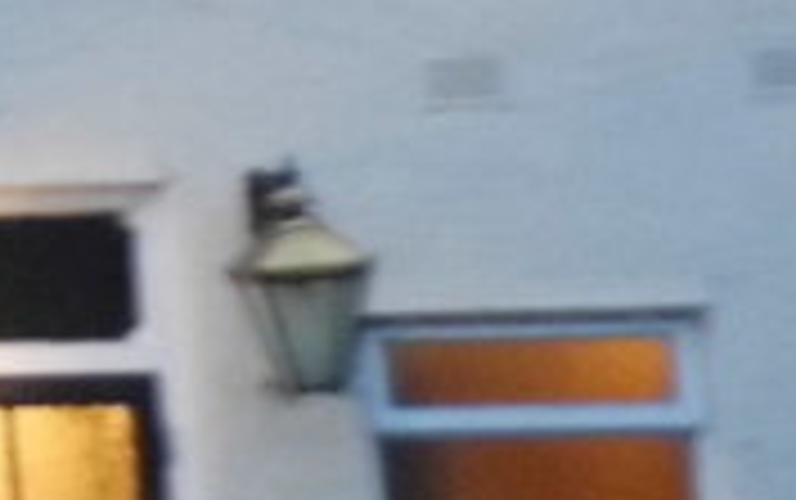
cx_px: -1426
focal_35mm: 153
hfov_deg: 10.5
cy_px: -50
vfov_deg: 8.5
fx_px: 3322
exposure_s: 1/15
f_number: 3.1
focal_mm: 4.5
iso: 400
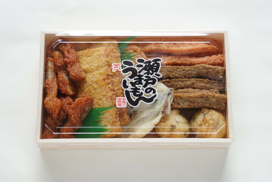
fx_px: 567
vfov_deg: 18.2
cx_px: 136
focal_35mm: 75
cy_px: 91
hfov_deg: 27.0
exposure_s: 1/60
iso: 800
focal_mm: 50
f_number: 5.6
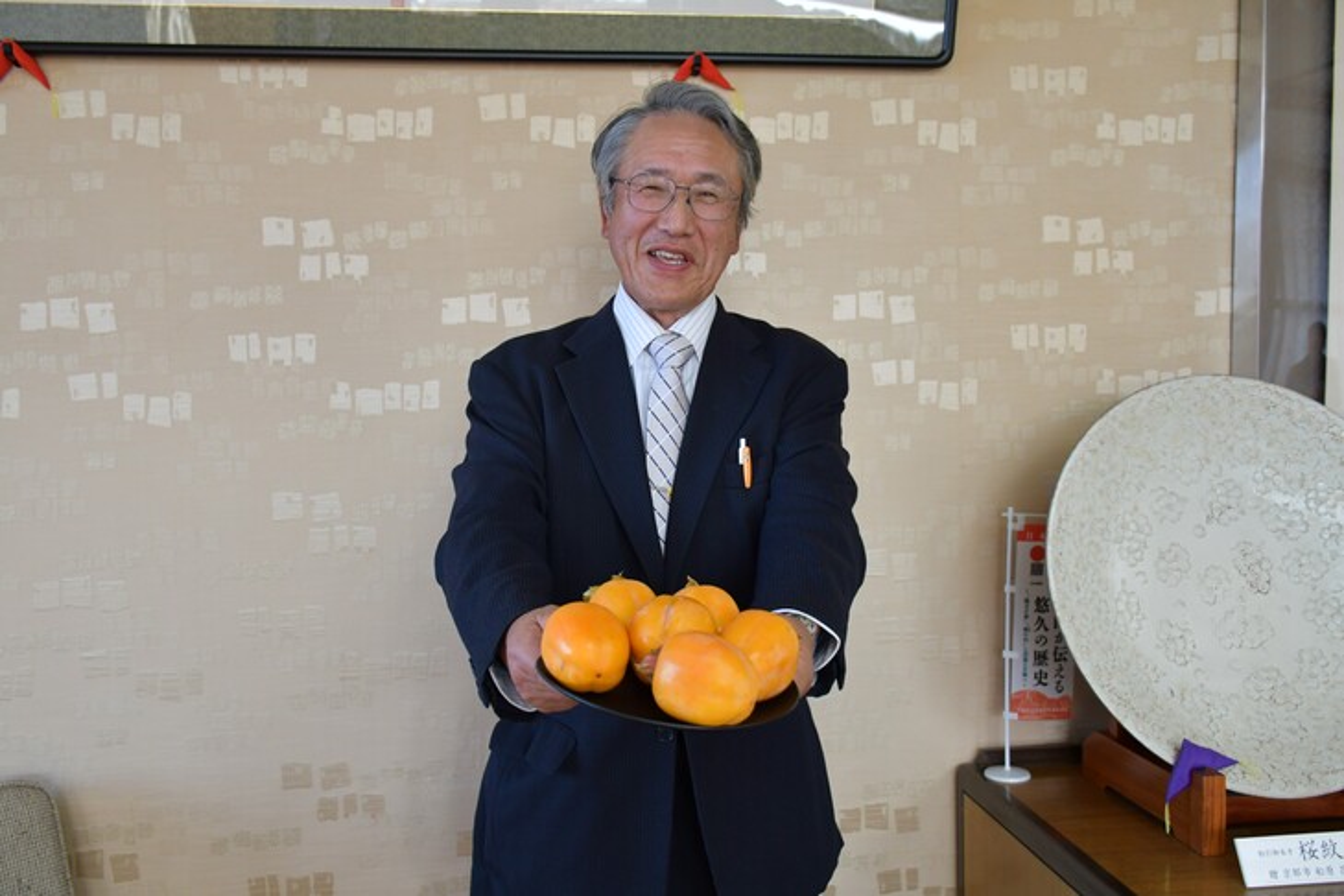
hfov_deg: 57.2
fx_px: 1232
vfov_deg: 40.0
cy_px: 448
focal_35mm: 33
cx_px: 672
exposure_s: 1/160
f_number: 3.5
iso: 800
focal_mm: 22
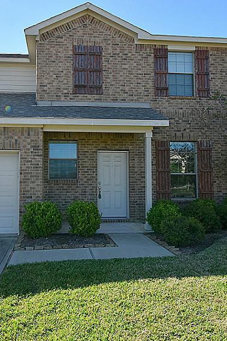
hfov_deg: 46.8
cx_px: 68
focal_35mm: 27
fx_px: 256
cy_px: 162
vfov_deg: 67.4
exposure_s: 1/400
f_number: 10
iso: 250
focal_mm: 10
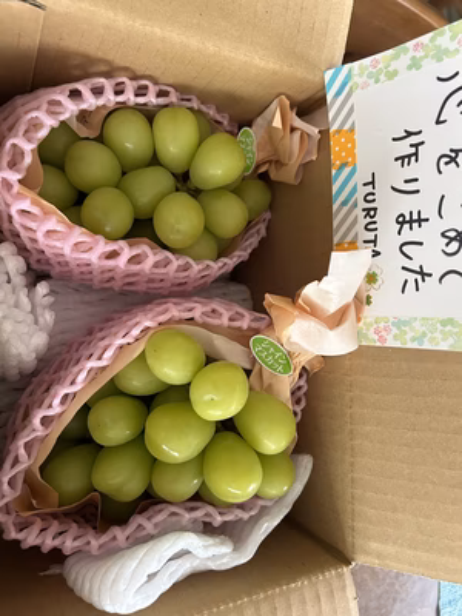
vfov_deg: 67.3
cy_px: 308
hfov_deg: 53.1
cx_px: 231
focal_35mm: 26
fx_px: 463
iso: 400
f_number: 1.5
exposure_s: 1/60
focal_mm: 5.7
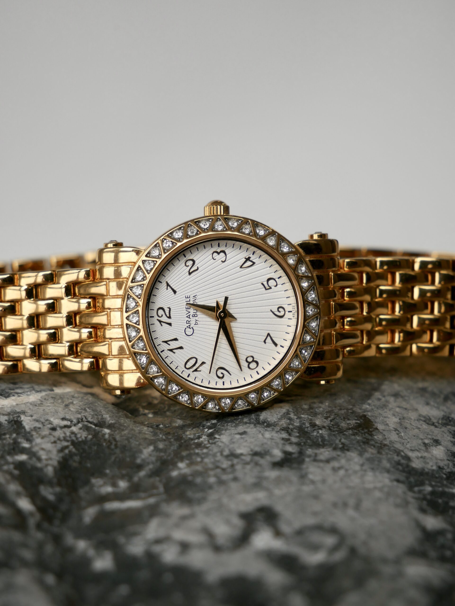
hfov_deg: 15.7
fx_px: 1646
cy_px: 303
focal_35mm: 94
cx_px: 228
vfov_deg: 20.9
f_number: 5.6
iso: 320
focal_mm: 47
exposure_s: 1/100
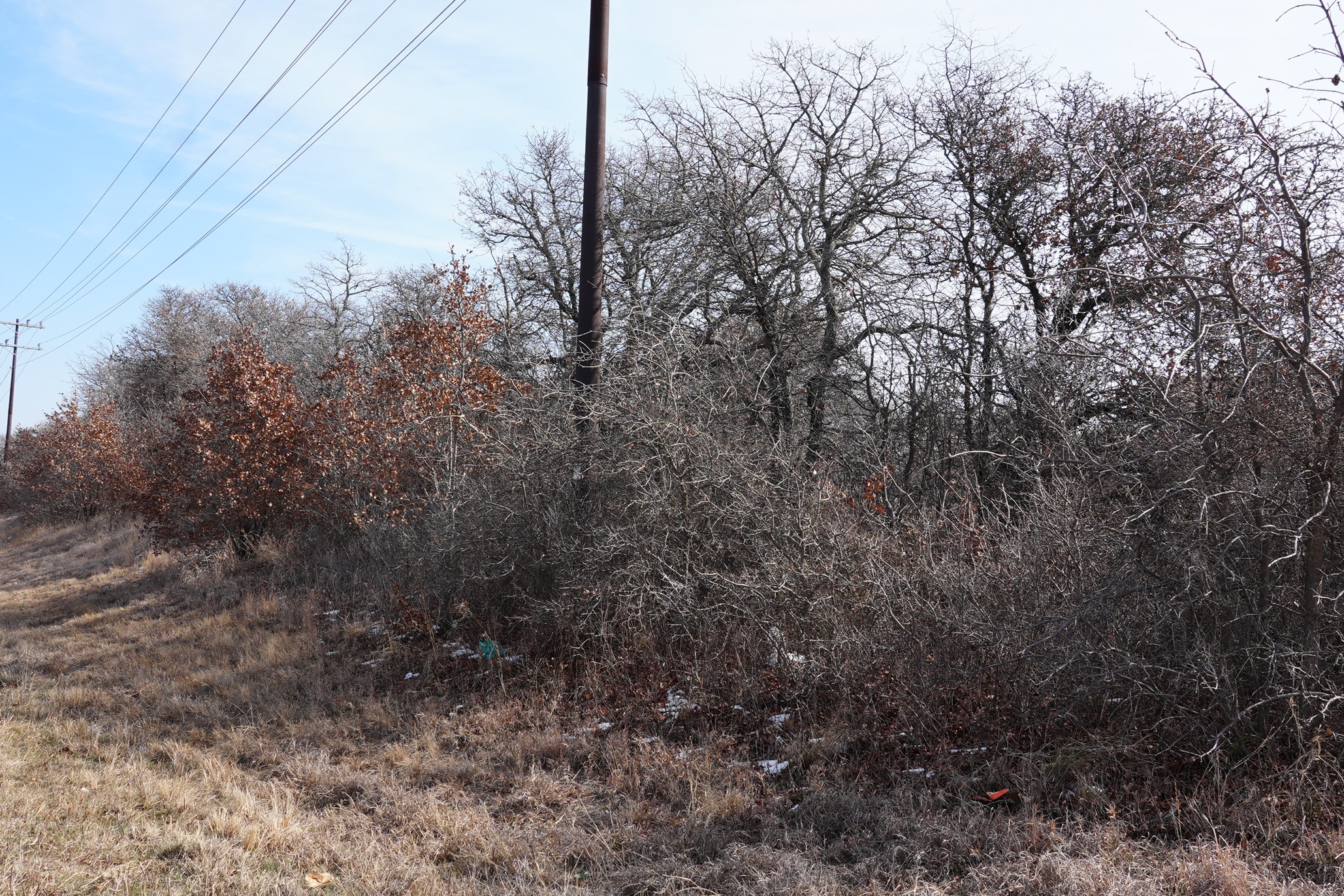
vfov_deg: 35.1
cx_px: 637
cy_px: 456
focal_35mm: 38
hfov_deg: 50.7
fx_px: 1419
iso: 100
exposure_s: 1/125
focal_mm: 24
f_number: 9
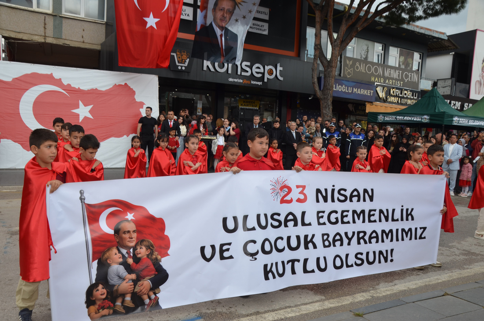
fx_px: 423
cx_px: 242
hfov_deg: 59.6
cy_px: 160
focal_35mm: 32
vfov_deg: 41.5
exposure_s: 1/250
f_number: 8
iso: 160
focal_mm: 21
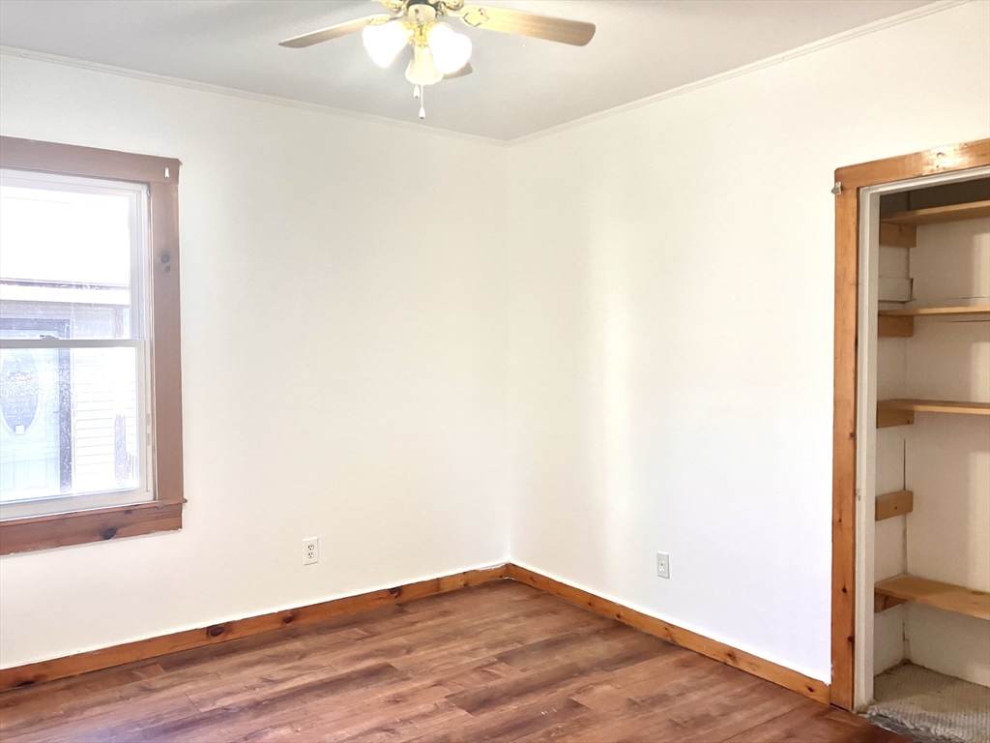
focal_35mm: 28
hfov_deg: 63.4
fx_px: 801
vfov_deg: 49.7
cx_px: 495
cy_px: 372
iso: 64
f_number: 1.8
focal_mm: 3.99
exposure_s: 1/60
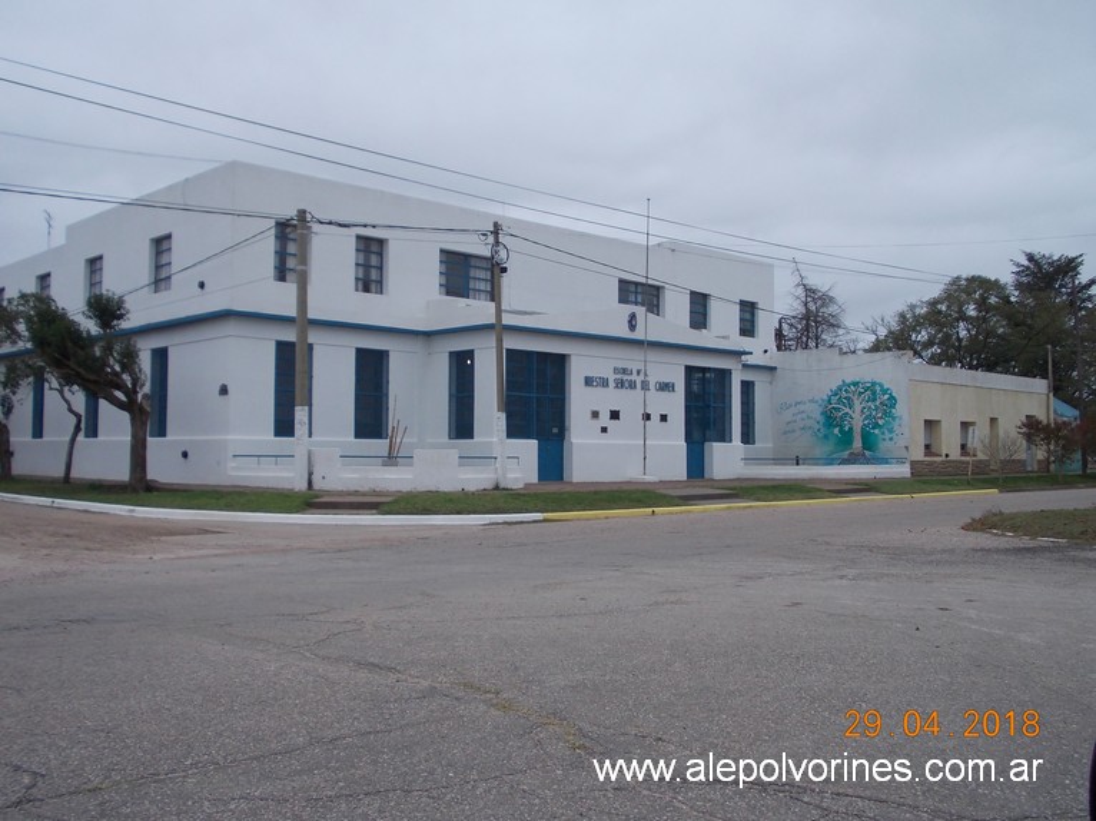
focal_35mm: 38
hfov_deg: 49.0
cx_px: 548
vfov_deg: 37.7
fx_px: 1203
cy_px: 410
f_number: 6.2
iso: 80
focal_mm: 5.3
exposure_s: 1/250
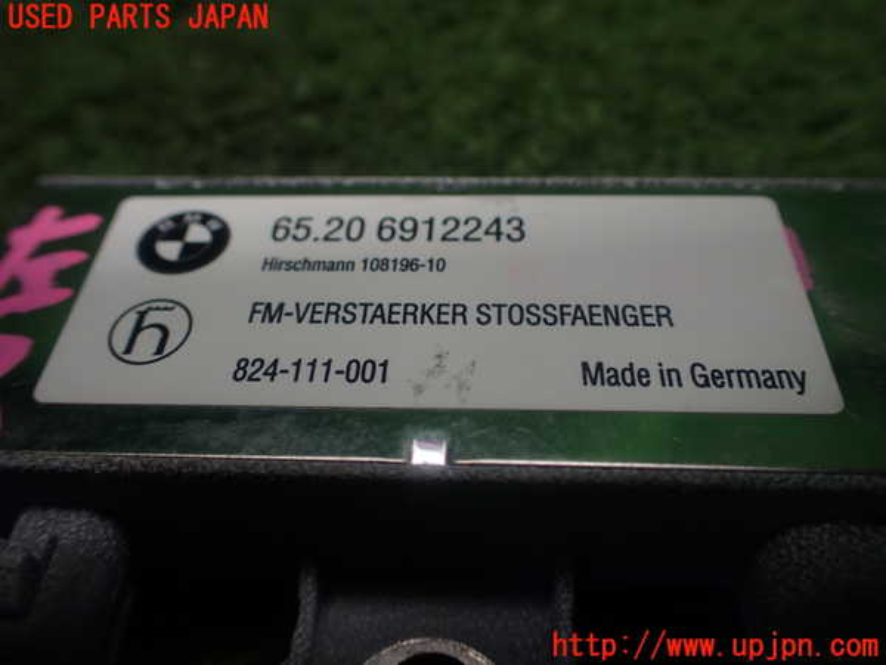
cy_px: 332
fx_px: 768
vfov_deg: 46.8
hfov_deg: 60.0
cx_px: 443
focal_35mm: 30
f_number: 2.3
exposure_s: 1/125
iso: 160
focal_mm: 5.4
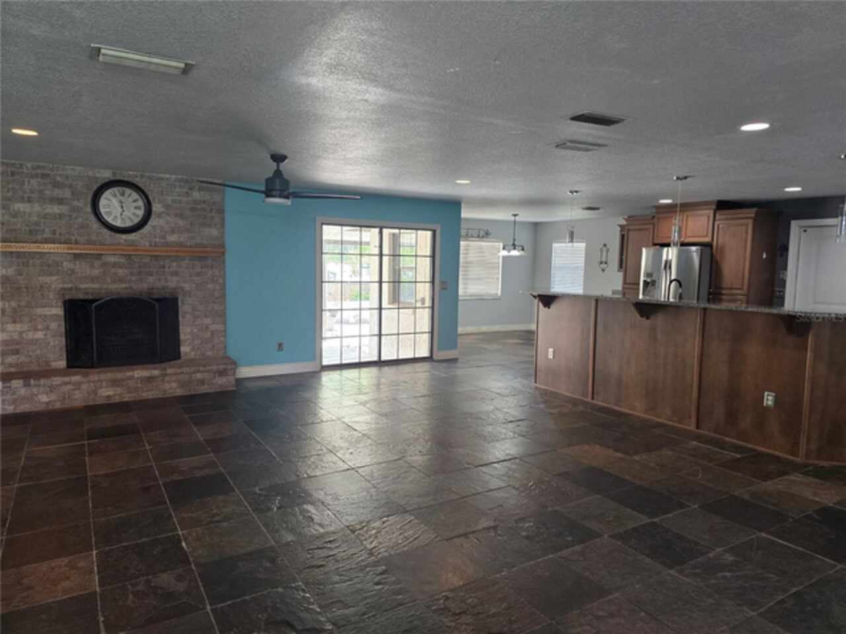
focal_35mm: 23
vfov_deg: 58.9
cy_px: 317
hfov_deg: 73.9
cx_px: 423
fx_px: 562
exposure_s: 1/120
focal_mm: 6.3
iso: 200
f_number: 1.7
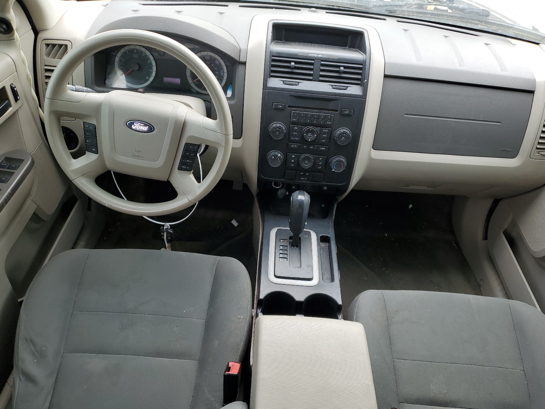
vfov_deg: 51.3
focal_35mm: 27
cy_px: 212
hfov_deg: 65.3
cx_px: 276
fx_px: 425
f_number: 1.5
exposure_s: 1/270
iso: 50
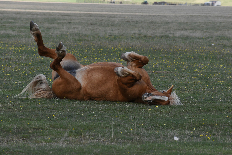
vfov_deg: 4.0
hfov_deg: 6.0
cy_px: 78
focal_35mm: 345
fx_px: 2223
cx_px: 116
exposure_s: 1/400
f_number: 13
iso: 800
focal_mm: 230
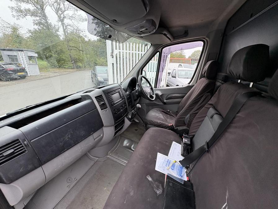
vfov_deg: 85.7
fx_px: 112
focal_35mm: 14
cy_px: 104
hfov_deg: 102.1
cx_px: 139
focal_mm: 2.22
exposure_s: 1/118
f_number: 2.2
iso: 100
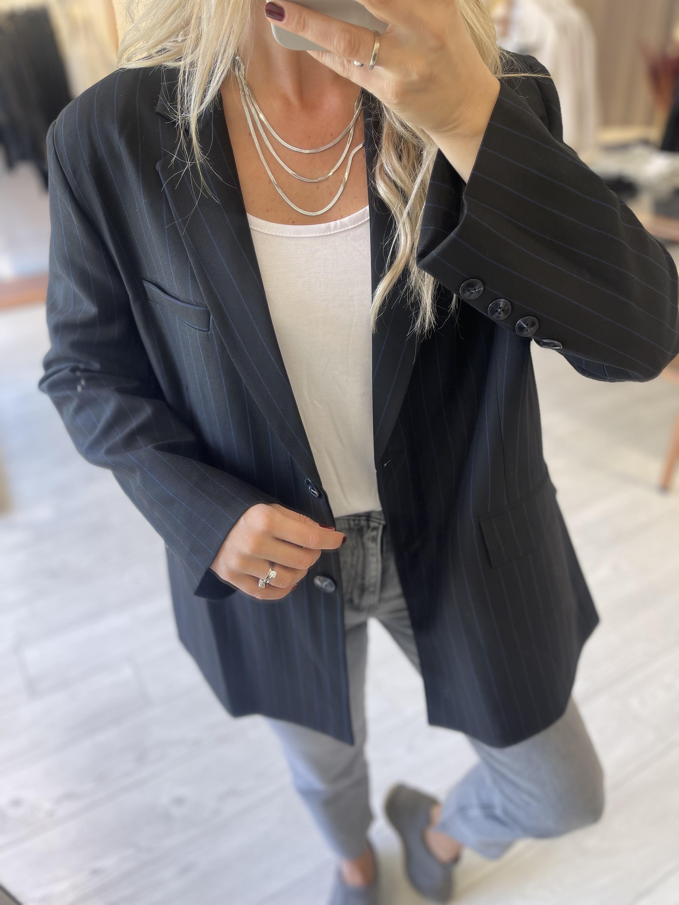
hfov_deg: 53.1
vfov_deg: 67.3
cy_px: 452
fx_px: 680
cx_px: 340
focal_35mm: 26
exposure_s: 1/100
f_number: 1.6
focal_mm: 5.1
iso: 64
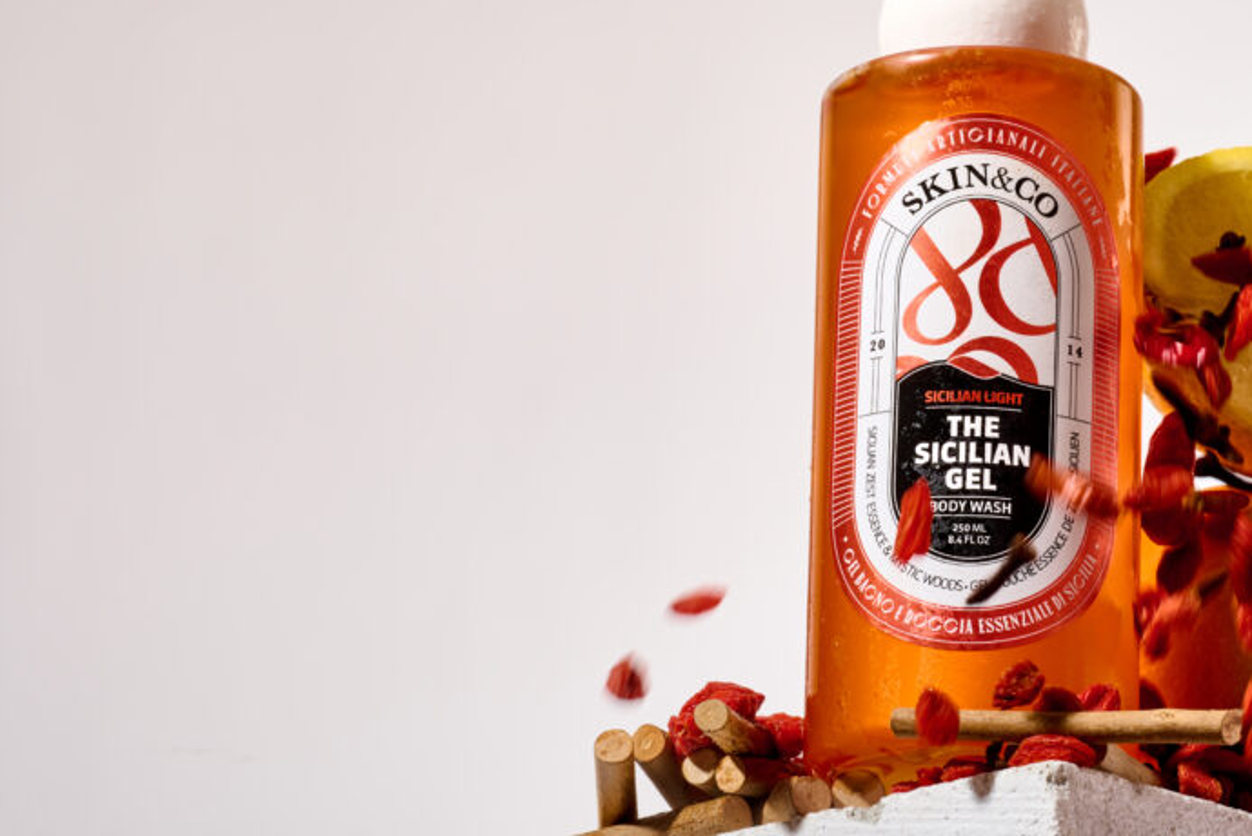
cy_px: 352
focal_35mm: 156
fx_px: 5427
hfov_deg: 13.1
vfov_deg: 8.8
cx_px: 899
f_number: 20
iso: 64
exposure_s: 1/200
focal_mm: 105
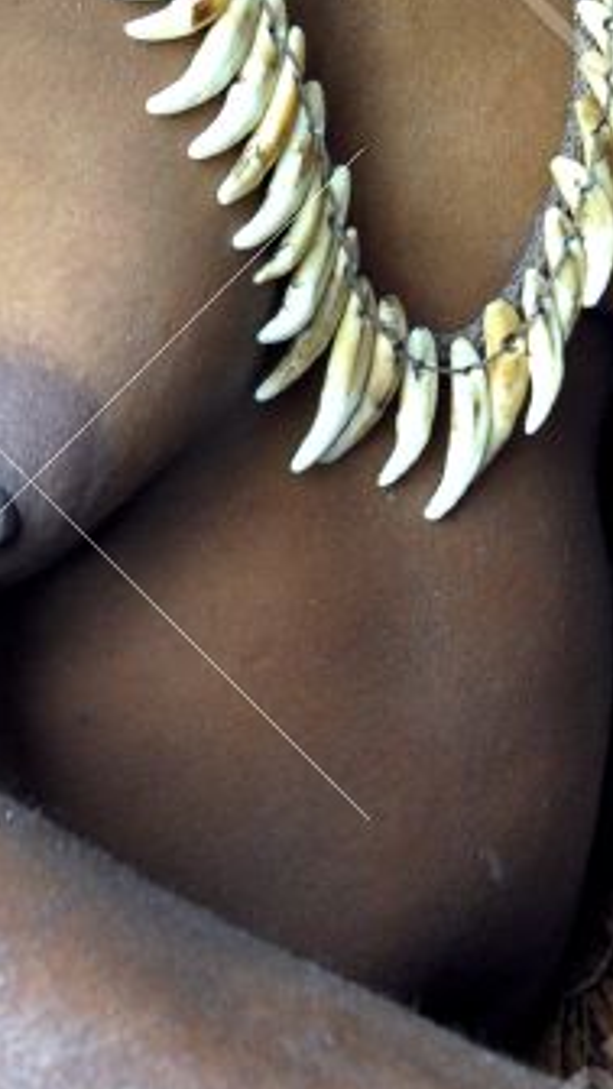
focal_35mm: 154
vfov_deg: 12.9
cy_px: -716
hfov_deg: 7.9
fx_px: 4450
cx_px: 514
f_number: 5.6
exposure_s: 1/100
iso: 1600
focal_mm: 38
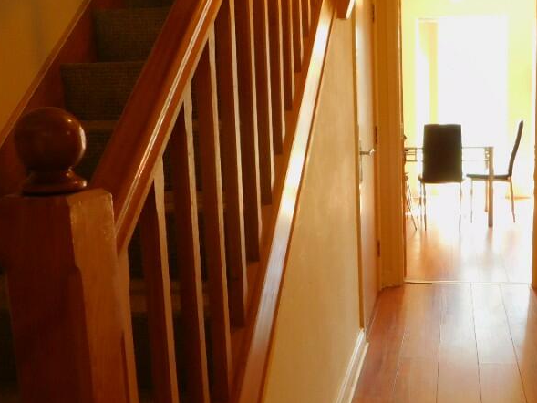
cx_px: 381
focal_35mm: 40
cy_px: 194
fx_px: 621
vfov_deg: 36.0
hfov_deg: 45.7
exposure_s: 1/30
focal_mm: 4
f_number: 3
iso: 200
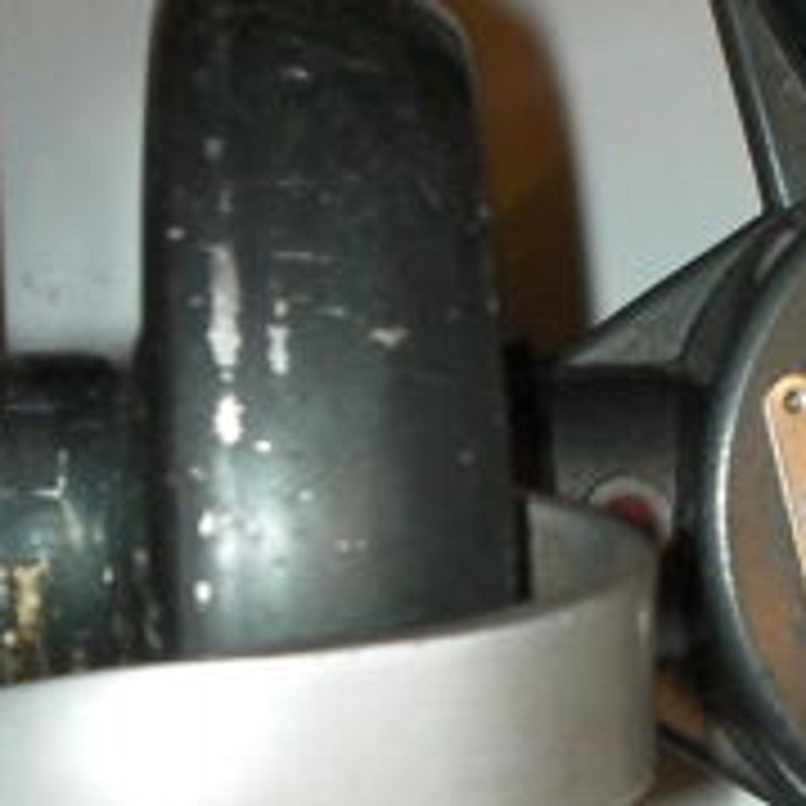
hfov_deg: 19.1
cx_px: 630
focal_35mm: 90
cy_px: 450
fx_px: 2371
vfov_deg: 19.3
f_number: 5.6
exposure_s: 1/30
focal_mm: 6.3
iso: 200
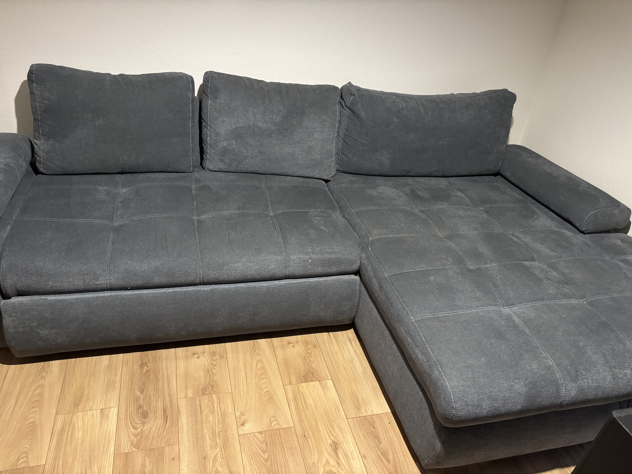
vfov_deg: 53.1
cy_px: 237
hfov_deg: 67.3
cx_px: 316
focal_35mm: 26
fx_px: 475
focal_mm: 5.96
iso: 500
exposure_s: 1/33
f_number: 1.6
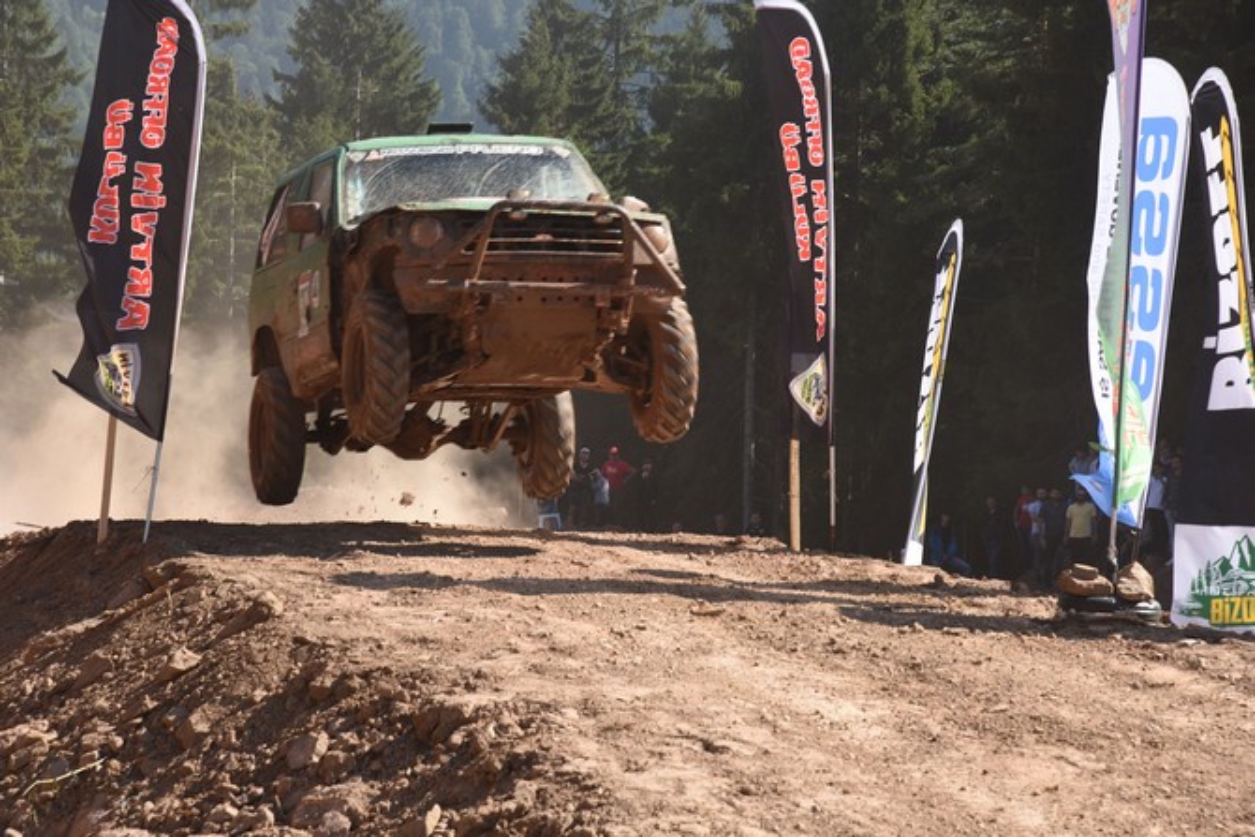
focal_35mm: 110
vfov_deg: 12.5
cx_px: 628
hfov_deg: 18.6
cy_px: 418
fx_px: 3835
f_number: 9
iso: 250
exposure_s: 1/320
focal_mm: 110
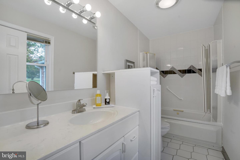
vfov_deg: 73.8
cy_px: 80
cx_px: 120
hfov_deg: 96.7
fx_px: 107
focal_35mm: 16
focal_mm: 16
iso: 1250
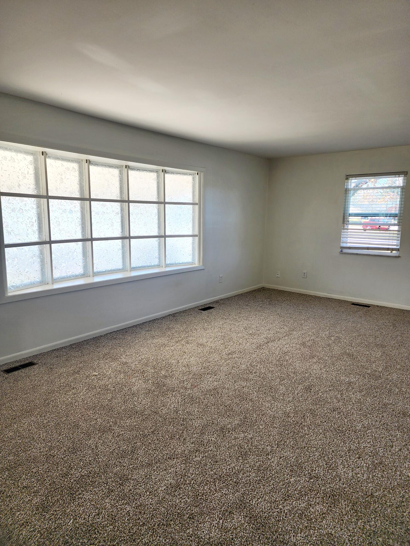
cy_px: 273
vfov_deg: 73.9
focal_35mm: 23
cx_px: 205
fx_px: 363
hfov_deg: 58.9
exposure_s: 1/182
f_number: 1.8
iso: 50
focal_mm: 6.4
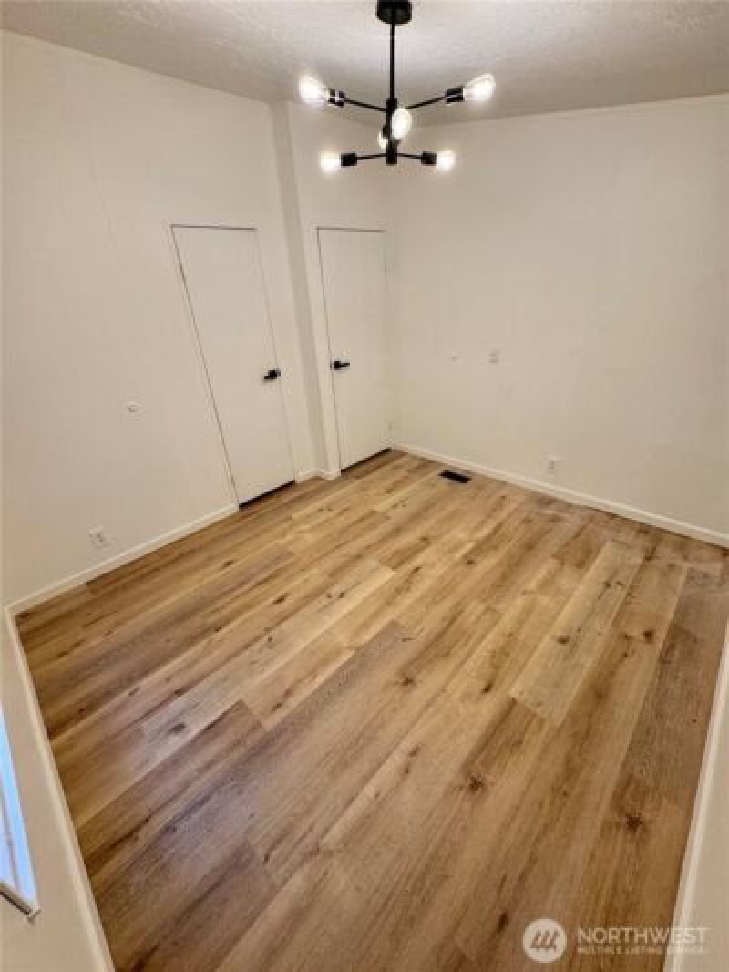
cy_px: 486
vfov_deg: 102.1
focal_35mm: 14
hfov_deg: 85.7
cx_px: 364
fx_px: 393
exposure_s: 1/99
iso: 160
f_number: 2.2
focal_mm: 2.22
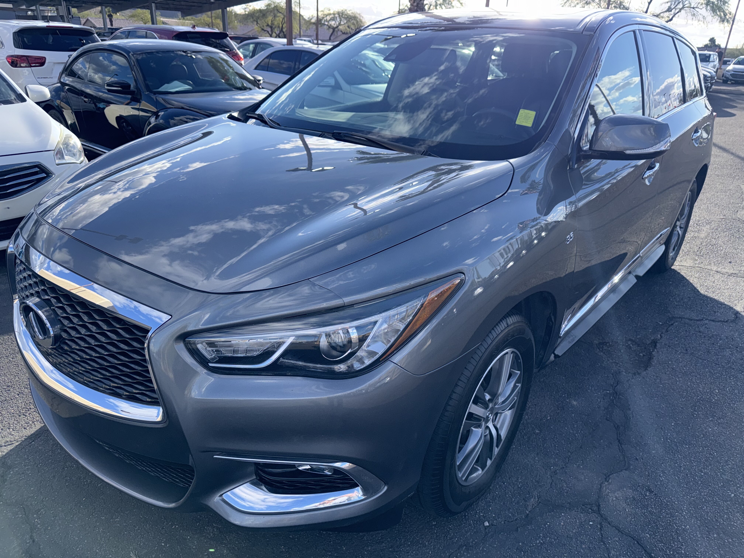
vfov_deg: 56.8
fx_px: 516
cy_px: 279
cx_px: 372
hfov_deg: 71.6
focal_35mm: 24
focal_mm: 6.76
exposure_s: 1/1337
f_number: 1.78
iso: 64
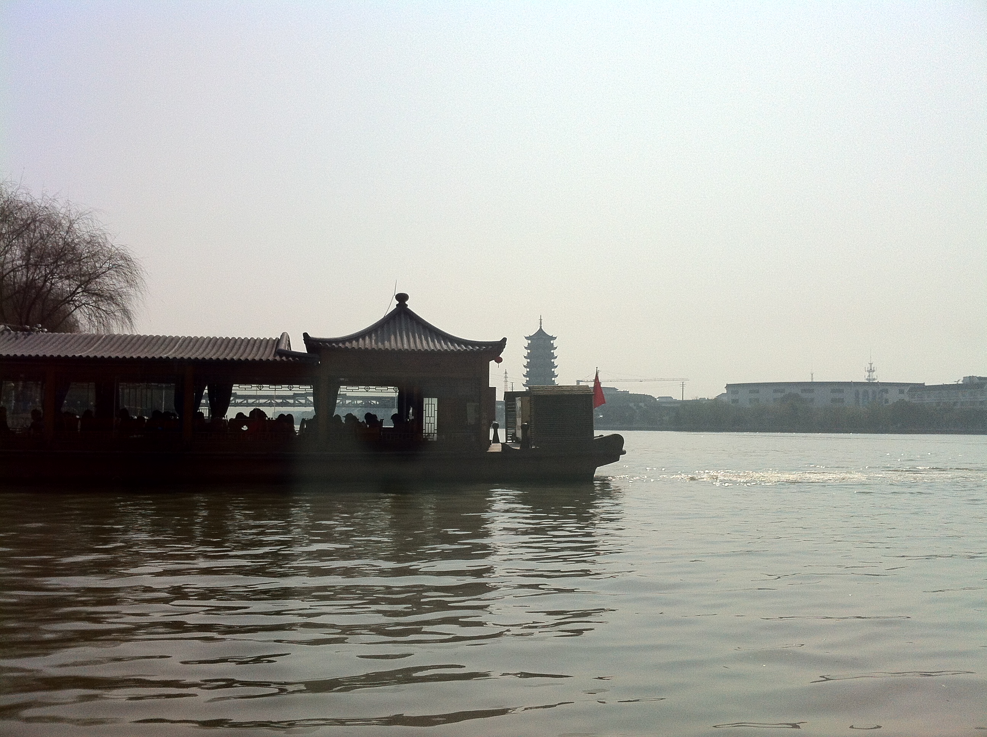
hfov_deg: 52.7
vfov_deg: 40.6
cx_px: 494
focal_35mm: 35
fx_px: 996
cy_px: 368
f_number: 2.8
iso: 80
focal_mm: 3.85
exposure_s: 1/6033
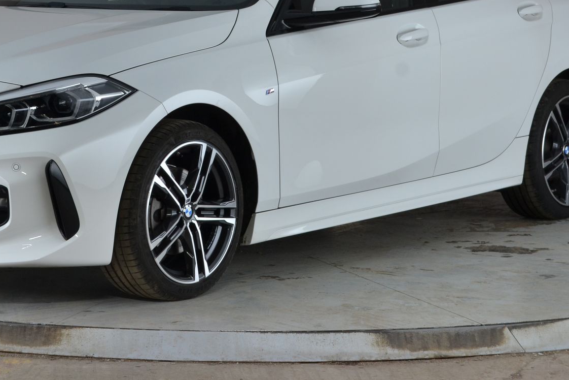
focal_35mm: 126
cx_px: 187
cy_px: 68
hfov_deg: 16.2
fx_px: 1991
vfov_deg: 10.8
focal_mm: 46
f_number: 10
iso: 220
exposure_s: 1/8
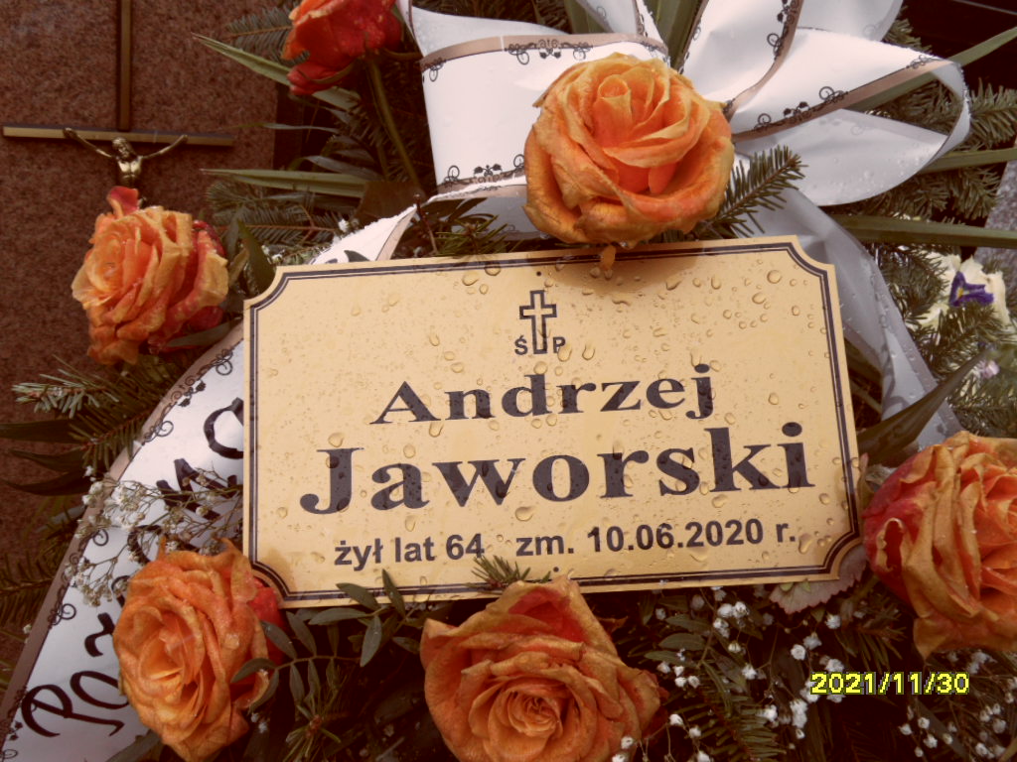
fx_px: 940
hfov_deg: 56.8
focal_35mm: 32
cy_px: 381
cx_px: 508
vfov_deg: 44.2
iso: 80
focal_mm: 5.3
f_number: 3.4
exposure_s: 1/125
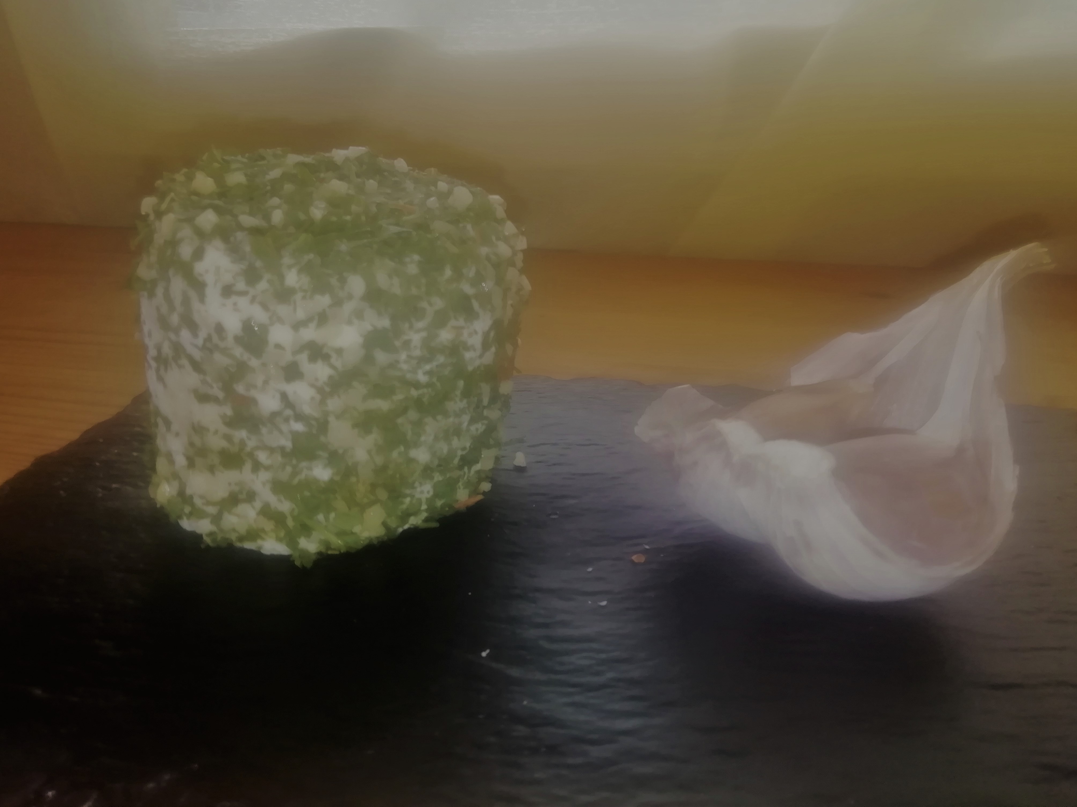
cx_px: 533
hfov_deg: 65.3
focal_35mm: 27
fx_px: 840
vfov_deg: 51.3
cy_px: 388
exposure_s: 1/111
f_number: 2.2
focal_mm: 3.21
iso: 50
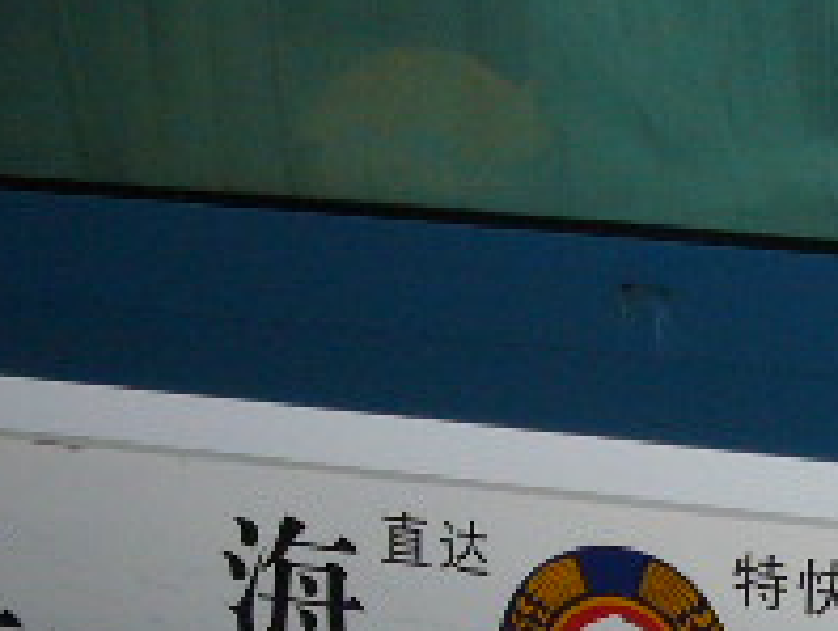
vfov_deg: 11.4
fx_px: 3127
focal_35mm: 129
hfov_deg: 15.2
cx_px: 597
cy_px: 690
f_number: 2.8
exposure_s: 1/30
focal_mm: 4.7
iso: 100
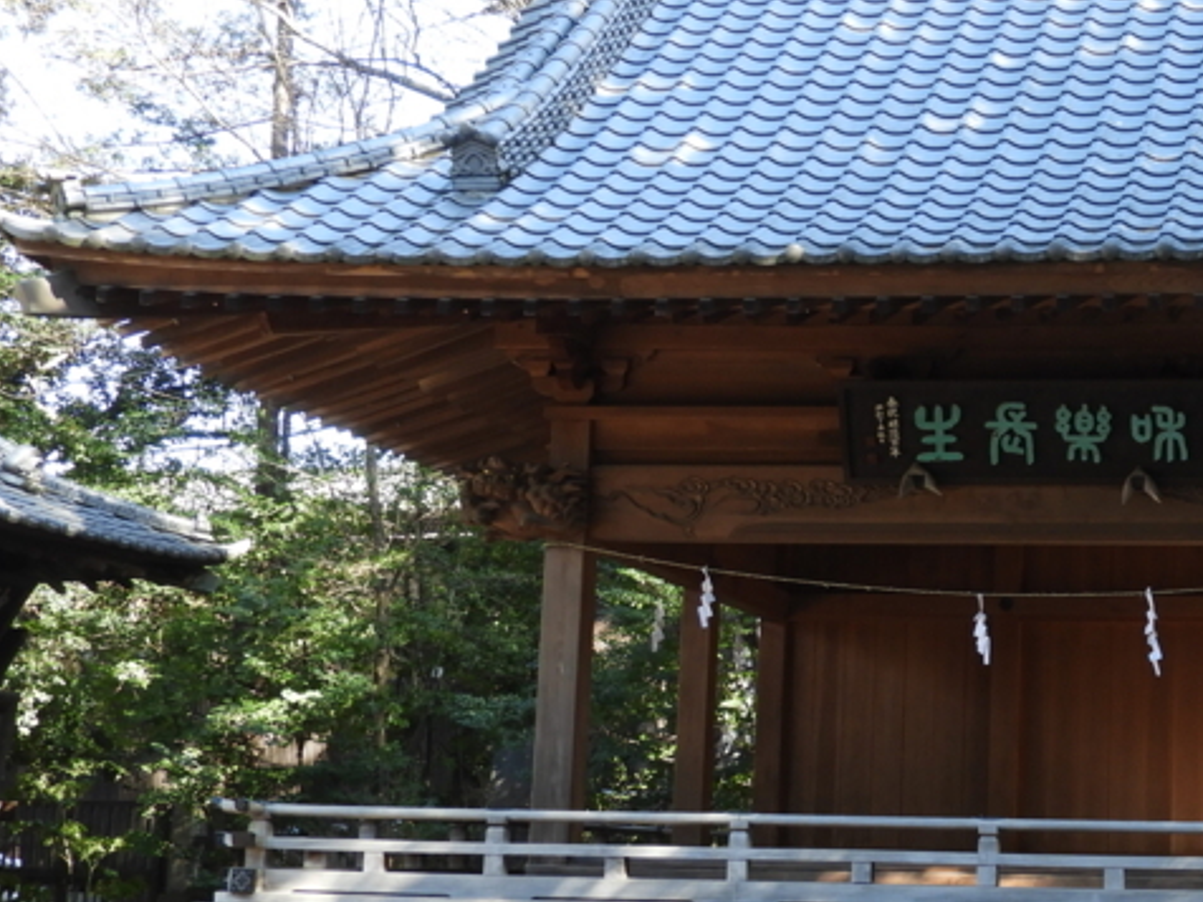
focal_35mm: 71
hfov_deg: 26.4
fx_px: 2467
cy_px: 472
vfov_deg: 20.7
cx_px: 1117
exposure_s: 1/60
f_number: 3.6
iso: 100
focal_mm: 5.9
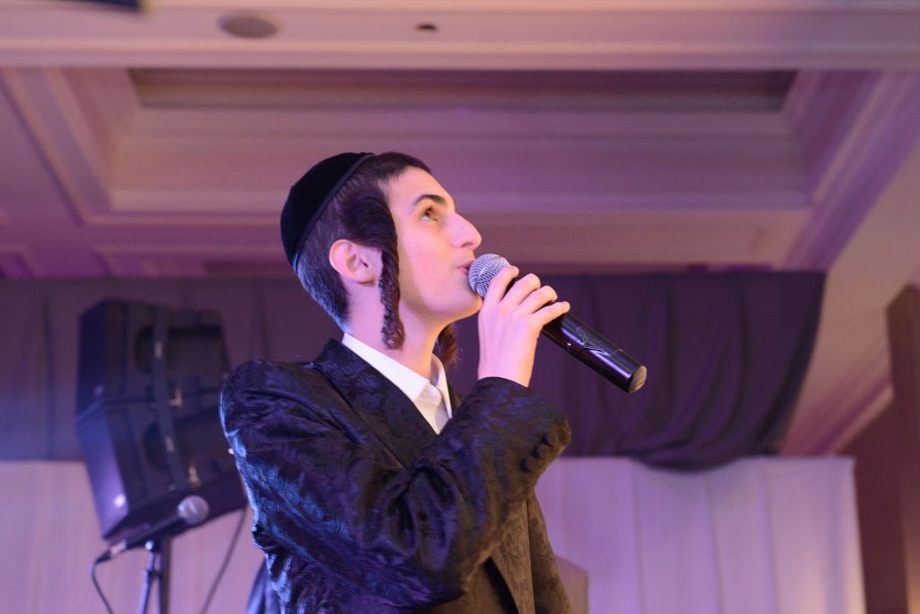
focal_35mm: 70
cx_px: 460
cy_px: 307
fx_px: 1789
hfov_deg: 28.8
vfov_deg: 19.5
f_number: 5.6
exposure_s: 1/100
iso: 2500
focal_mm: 70
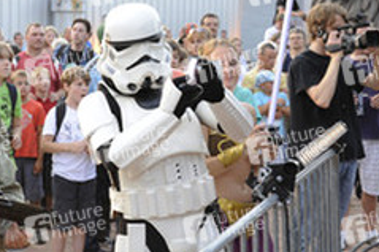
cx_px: 86
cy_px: 106
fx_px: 894
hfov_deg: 23.6
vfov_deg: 16.0
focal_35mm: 85
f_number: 5.6
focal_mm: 45
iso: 1600
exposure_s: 1/160
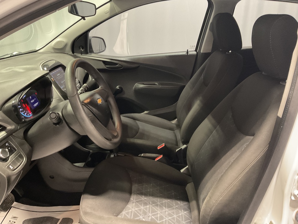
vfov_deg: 48.2
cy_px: 112
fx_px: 250
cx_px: 149
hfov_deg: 61.7
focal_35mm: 29
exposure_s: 1/30
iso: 250
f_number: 1.8
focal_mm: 3
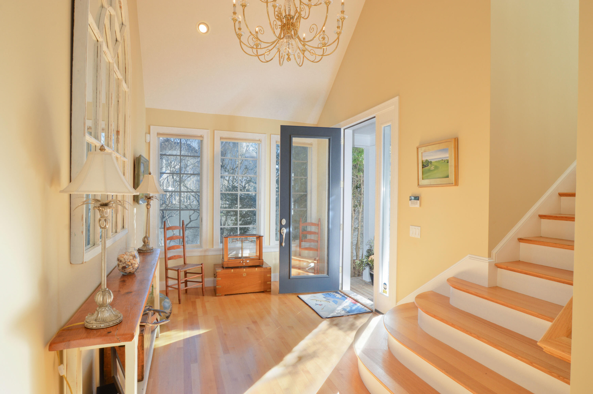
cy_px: 197
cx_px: 296
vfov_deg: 63.1
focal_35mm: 20
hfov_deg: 85.5
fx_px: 321
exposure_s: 1/4
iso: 200
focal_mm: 13
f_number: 11
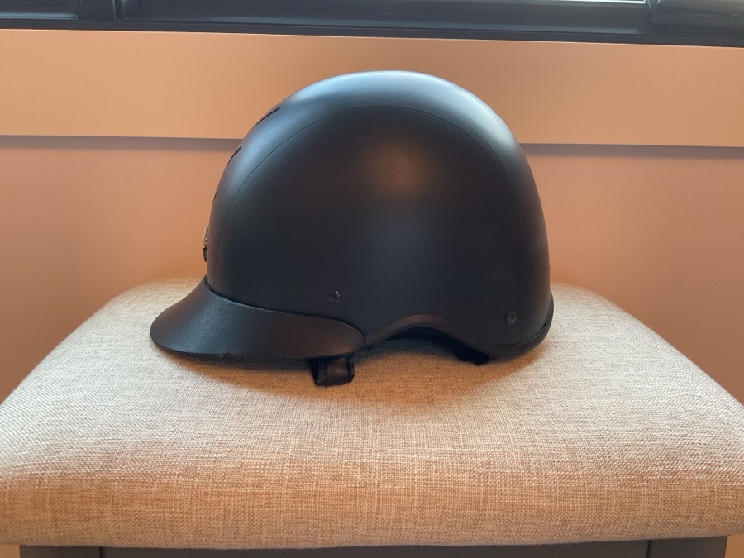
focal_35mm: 29
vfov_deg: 48.2
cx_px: 372
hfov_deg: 61.7
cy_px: 279
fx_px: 623
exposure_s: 1/60
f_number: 1.8
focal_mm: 3
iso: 80
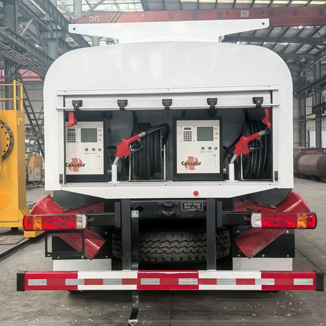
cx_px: 167
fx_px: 533
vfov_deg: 34.0
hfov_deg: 34.0
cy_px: 162
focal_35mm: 50
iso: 160
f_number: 1.4
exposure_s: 1/100
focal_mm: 6.98
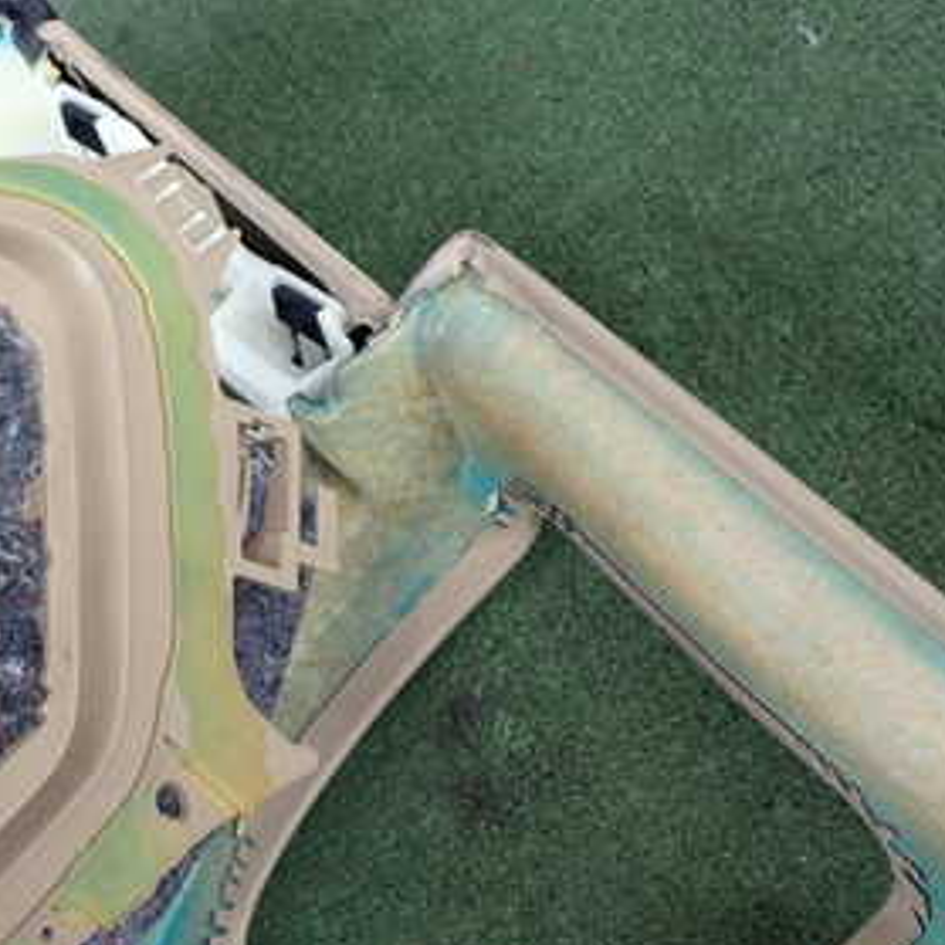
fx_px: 1760
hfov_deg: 29.1
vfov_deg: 29.9
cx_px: 142
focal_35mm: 57
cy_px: 616
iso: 100
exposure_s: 1/125
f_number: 2.3
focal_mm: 5.4
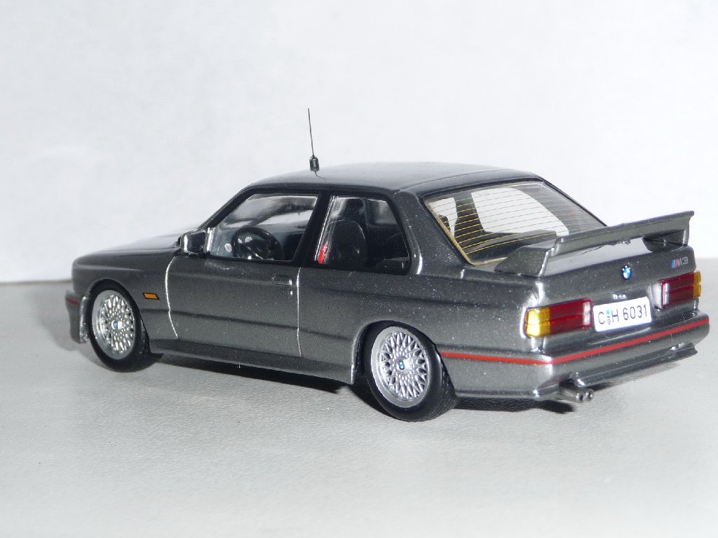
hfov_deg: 20.0
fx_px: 2033
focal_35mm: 98
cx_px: 359
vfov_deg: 15.1
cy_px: 269
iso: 100
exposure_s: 1/40
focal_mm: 12.2
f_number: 4.6
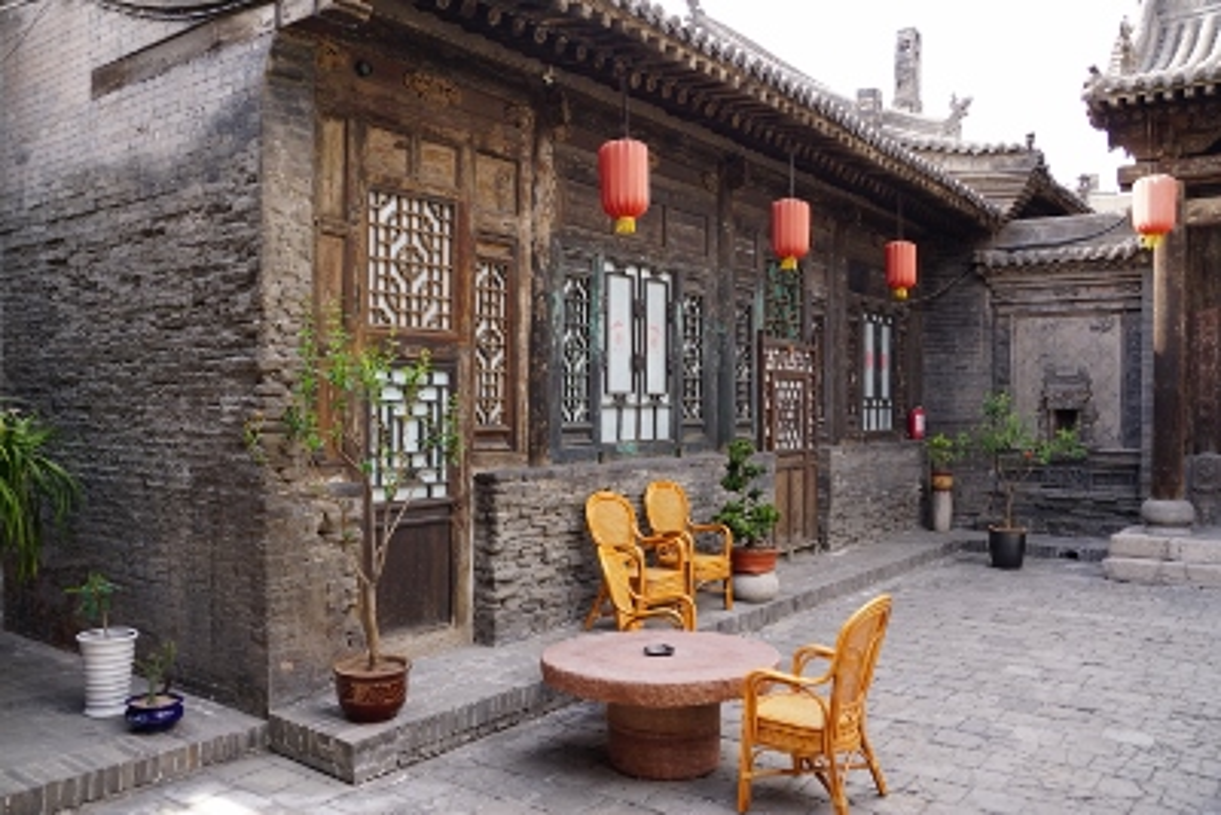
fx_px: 1018
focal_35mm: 30
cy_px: 408
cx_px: 610
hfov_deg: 61.9
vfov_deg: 43.6
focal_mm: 20
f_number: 5.6
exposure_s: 1/80
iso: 100
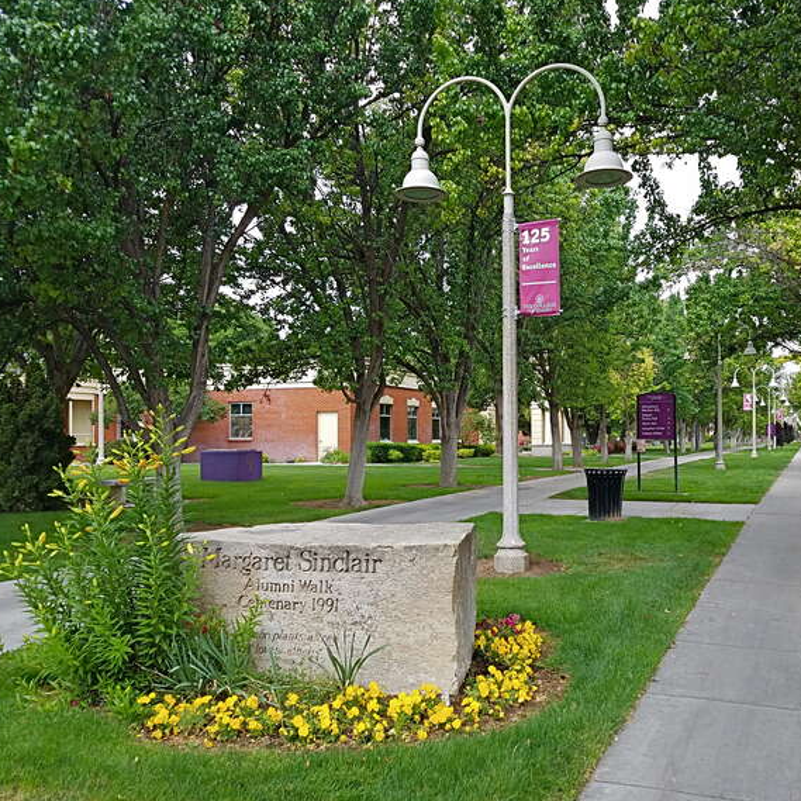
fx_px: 812
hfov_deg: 51.8
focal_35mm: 31
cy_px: 397
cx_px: 518
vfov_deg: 52.5
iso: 50
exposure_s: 1/239
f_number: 1.7
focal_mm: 4.2
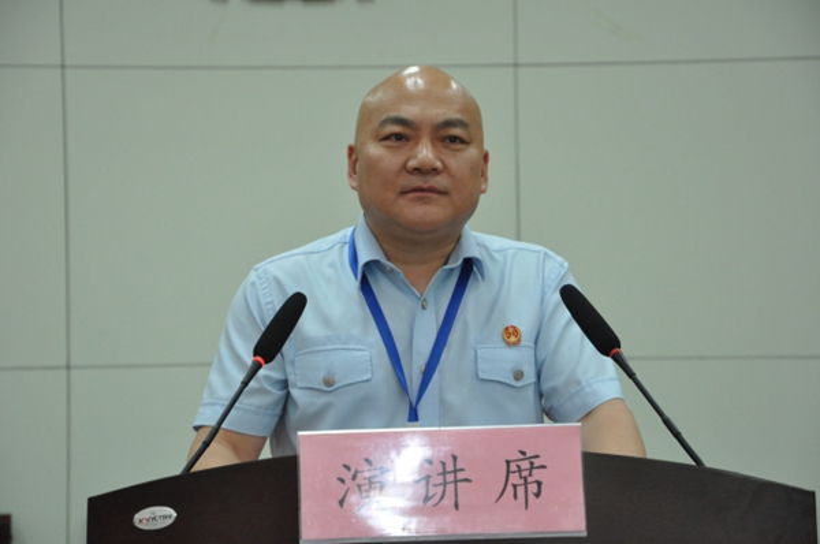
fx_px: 2899
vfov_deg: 10.7
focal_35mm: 128
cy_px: 272
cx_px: 410
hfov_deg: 16.1
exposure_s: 1/50
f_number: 7.1
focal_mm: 85
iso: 2000
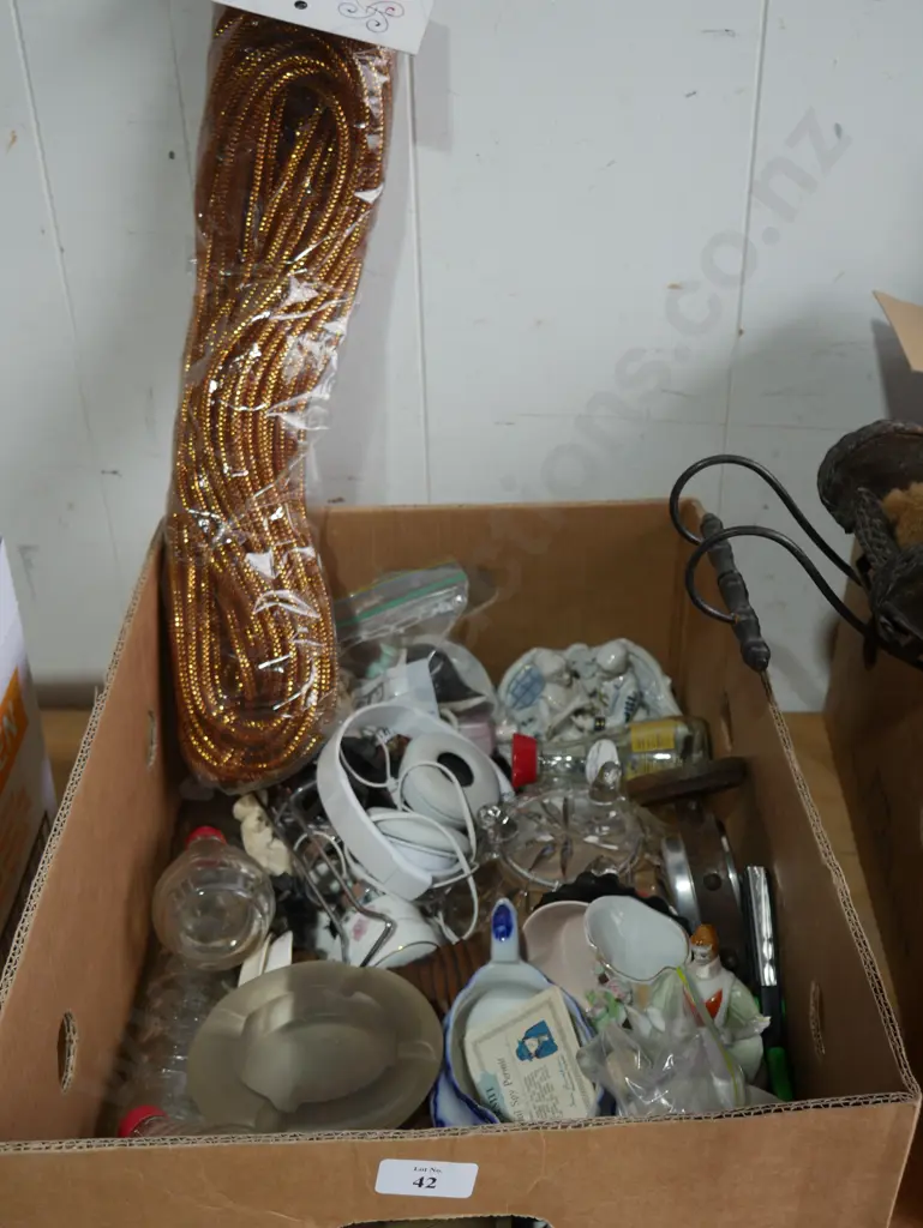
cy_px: 614
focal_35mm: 38
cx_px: 462
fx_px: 1350
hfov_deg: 37.8
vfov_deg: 49.0
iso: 200
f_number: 4.1
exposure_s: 1/100
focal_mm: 19
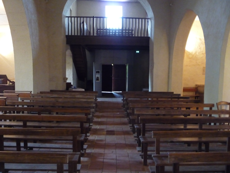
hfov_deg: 60.0
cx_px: 115
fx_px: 199
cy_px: 86
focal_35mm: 30
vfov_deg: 46.8
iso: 800
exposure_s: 1/13
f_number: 3.3
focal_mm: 5.2
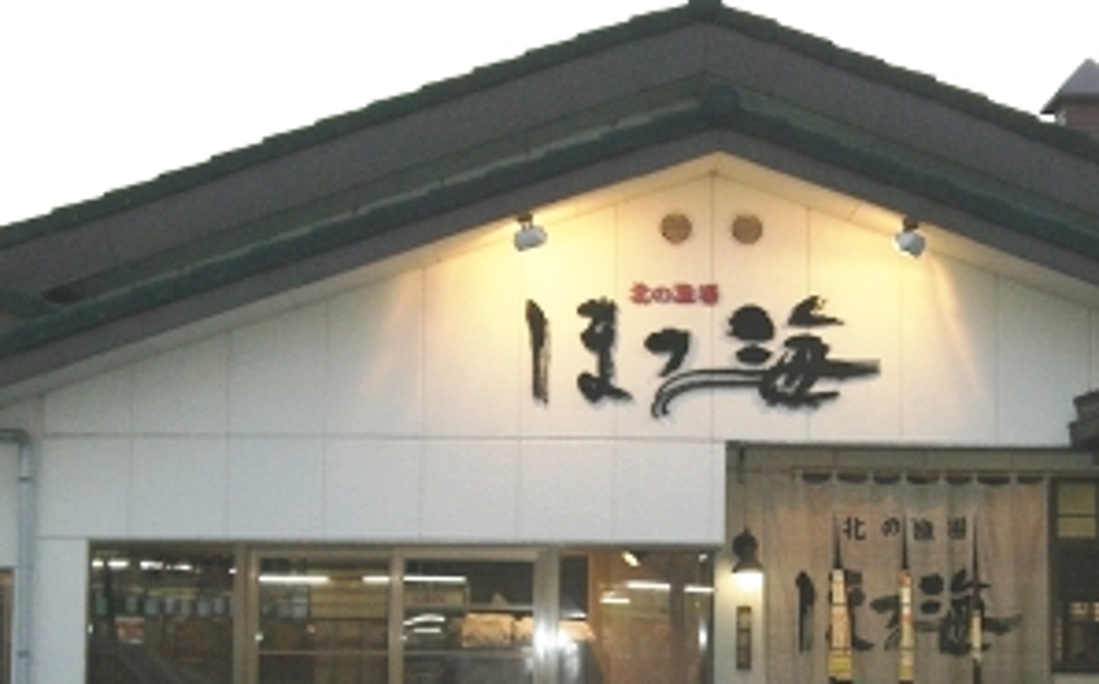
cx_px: 640
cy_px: 508
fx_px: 2484
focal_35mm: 83
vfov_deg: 15.6
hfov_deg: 24.9
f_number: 3.3
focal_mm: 9
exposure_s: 1/60
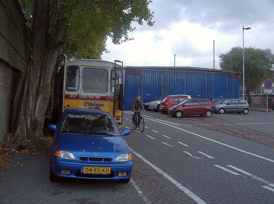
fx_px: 284
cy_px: 102
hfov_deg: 51.5
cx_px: 137
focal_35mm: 36
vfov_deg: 39.5
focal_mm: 6
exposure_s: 1/234
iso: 100
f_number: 4.7
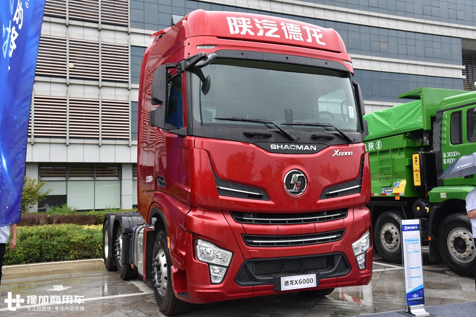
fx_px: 463
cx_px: 238
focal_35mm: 35
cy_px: 158
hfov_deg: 54.4
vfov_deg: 37.8
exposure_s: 1/200
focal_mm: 35
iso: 400
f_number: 7.1
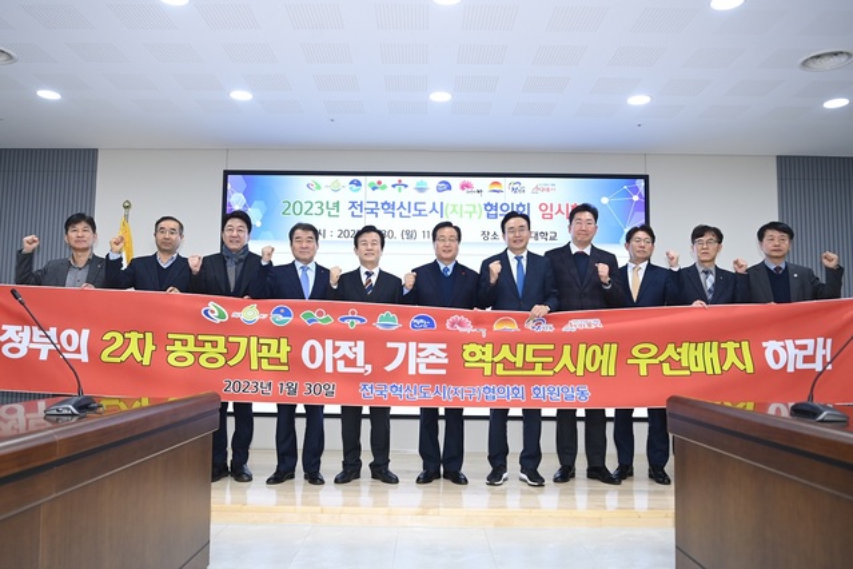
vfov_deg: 46.4
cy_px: 284
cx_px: 426
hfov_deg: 65.5
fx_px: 663
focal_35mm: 28
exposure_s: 1/250
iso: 1000
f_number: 3.5
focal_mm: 28
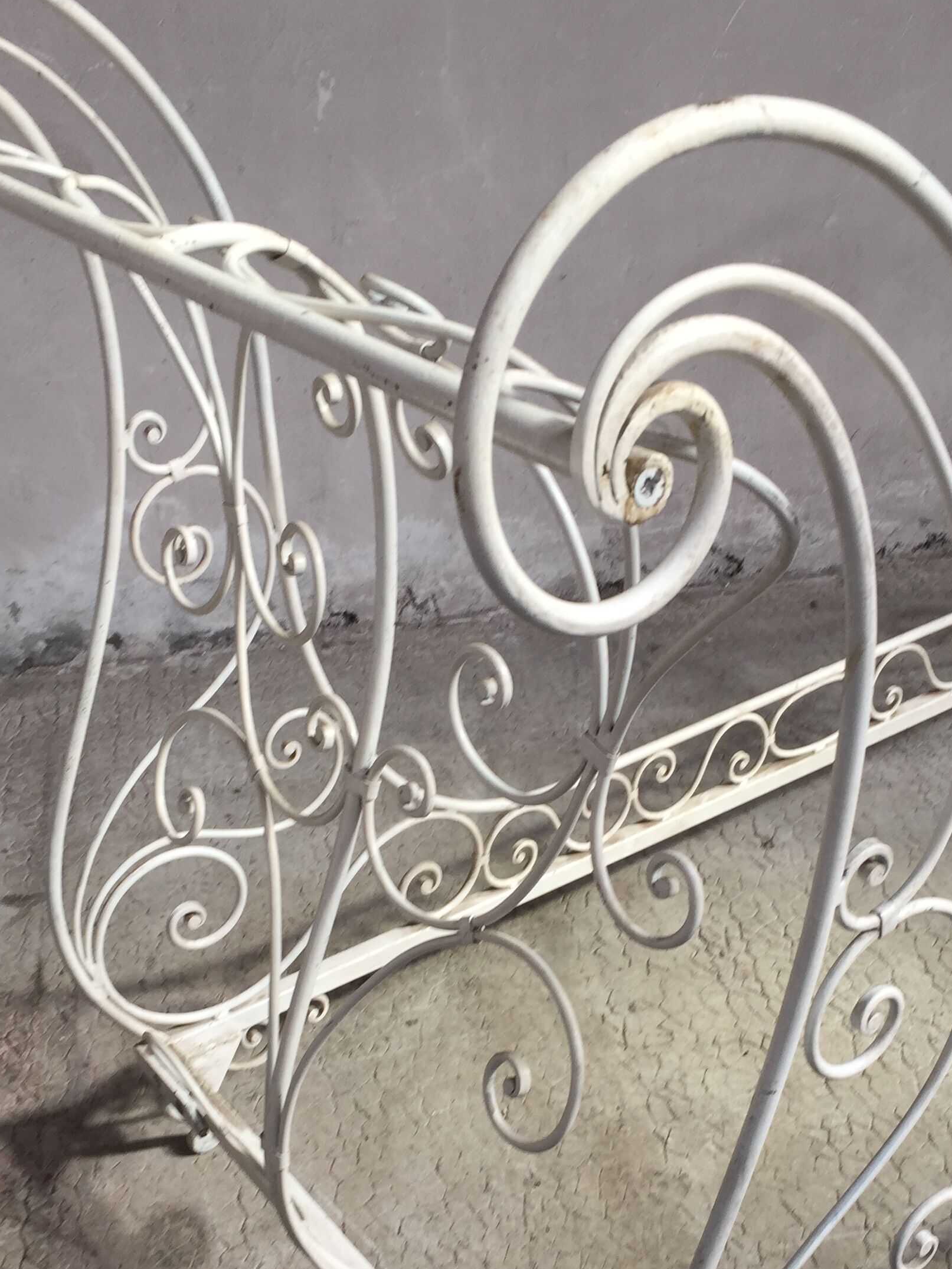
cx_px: 500
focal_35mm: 44
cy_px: 881
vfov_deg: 42.2
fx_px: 1614
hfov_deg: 32.9
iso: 32
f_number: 2.2
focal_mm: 4.15
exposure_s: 1/50
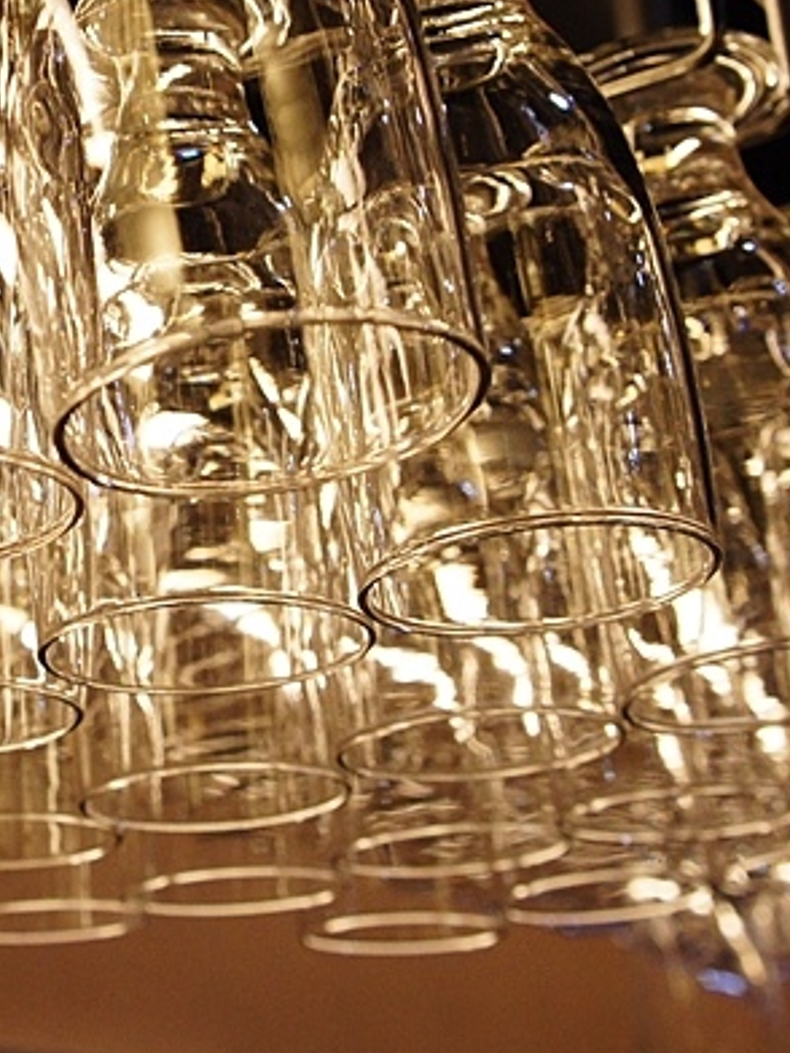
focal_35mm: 86
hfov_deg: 16.9
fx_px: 2617
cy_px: 326
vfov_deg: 22.6
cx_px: 43
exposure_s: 1/40
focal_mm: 26
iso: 1000
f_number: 5
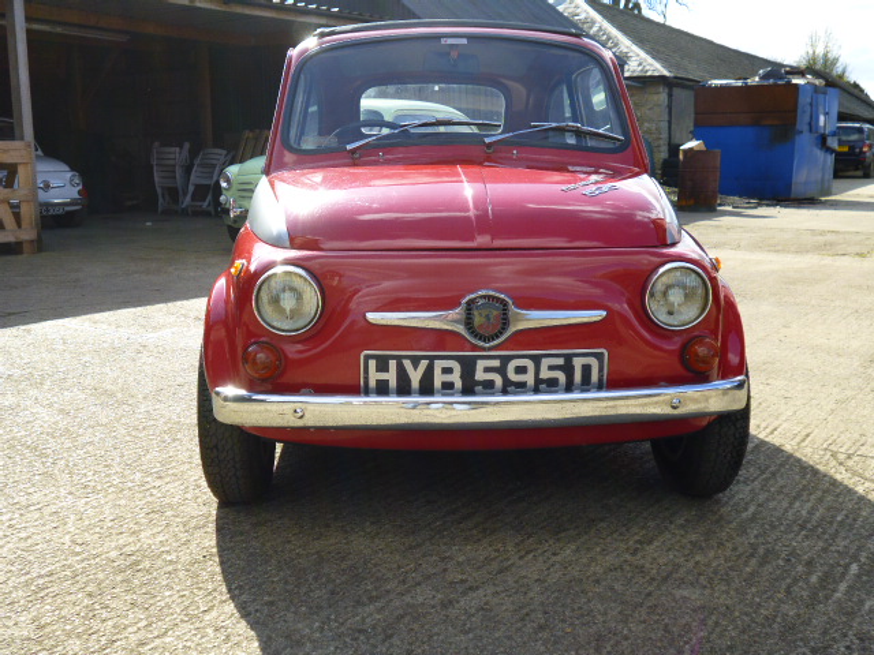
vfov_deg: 39.7
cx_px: 437
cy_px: 328
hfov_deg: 51.4
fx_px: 909
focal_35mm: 36
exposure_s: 1/400
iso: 100
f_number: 3.3
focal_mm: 6.3
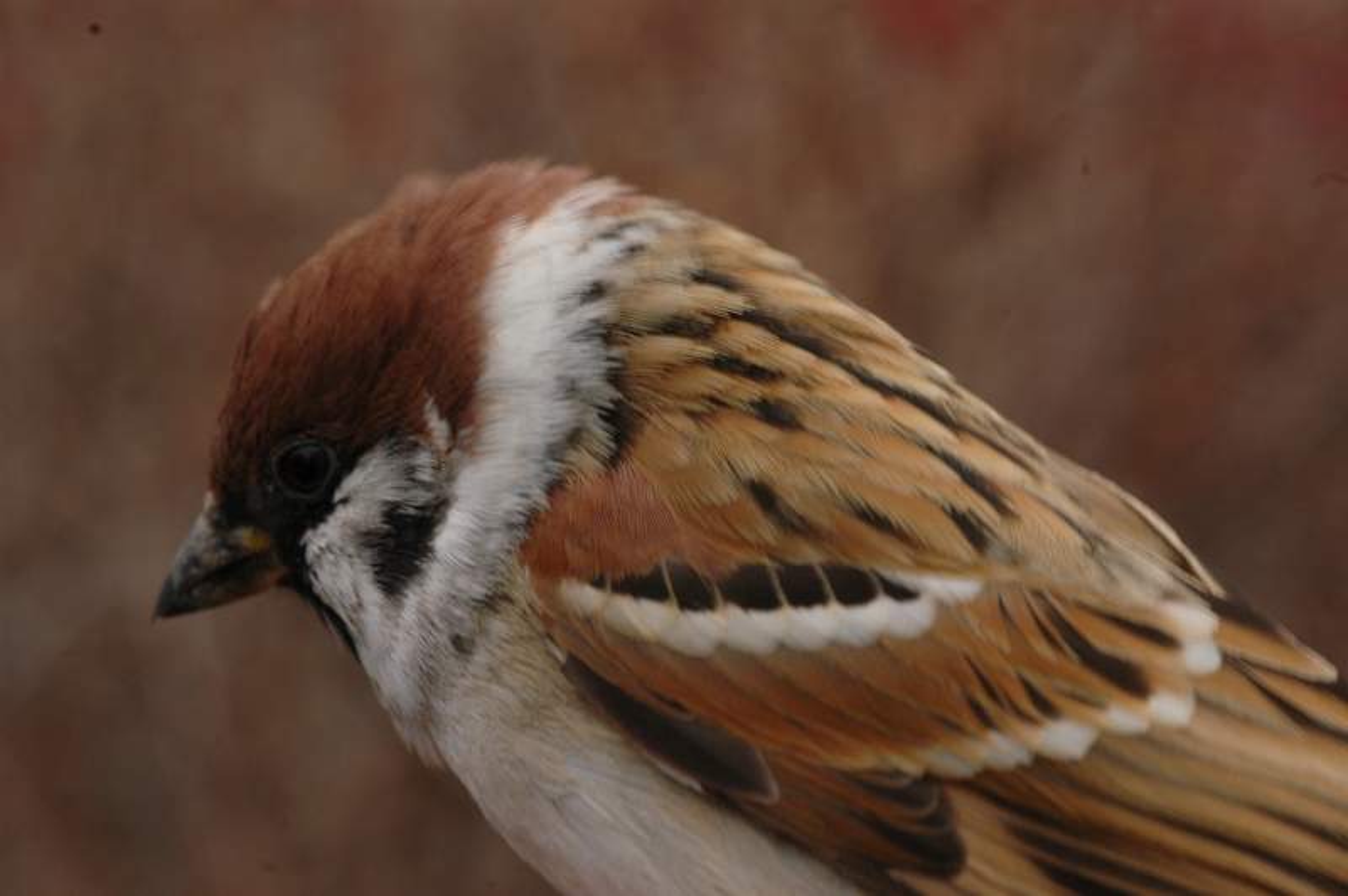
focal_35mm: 90
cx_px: 674
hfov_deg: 22.6
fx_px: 3367
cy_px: 448
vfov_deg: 15.2
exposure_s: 1/60
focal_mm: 60
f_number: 11
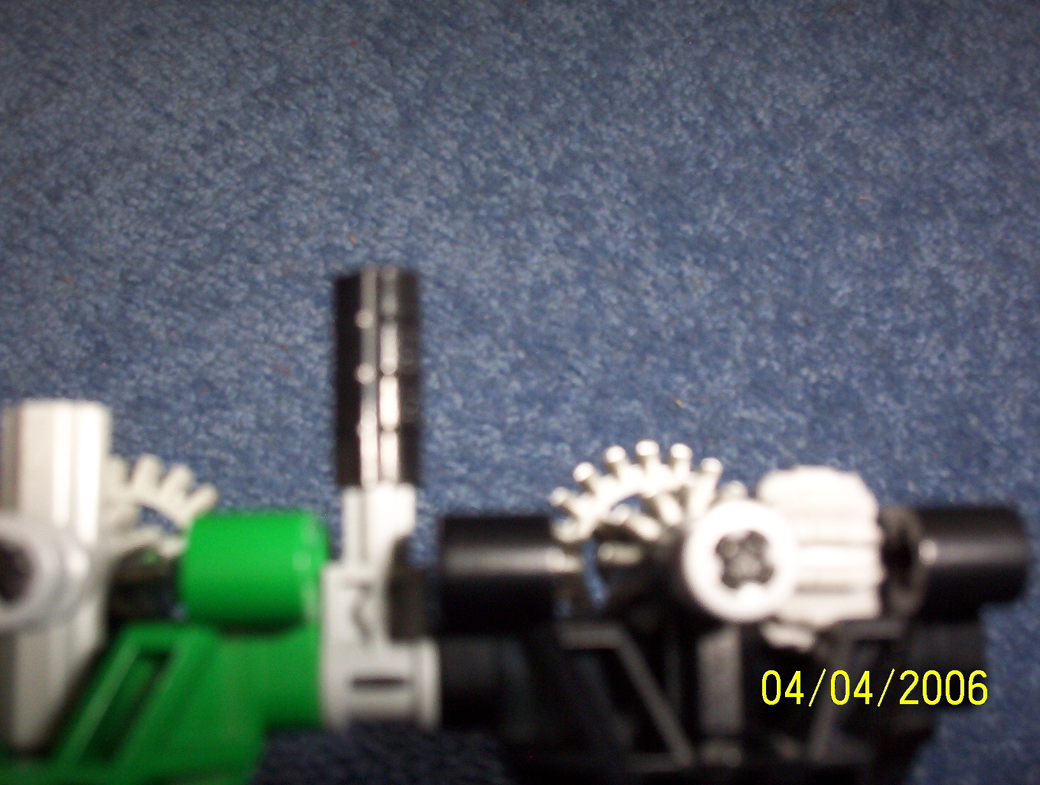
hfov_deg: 47.8
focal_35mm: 39
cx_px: 520
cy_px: 392
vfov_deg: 37.0
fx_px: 1174
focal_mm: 6
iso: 140
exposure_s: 1/30
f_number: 4.5
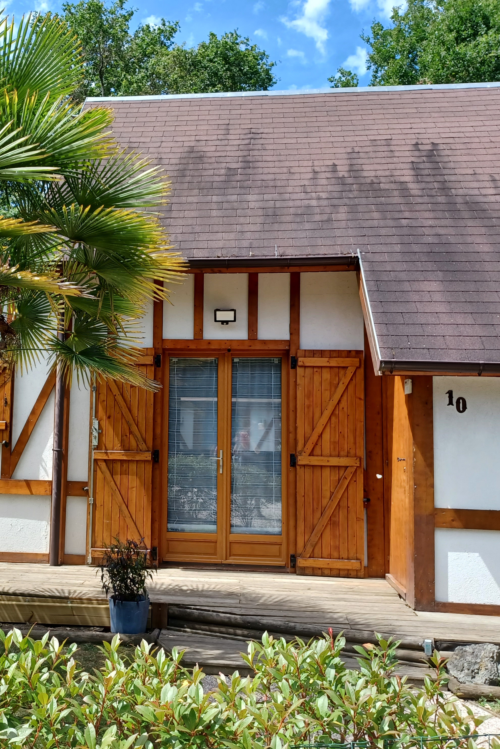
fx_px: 729
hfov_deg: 37.3
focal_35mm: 35
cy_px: 373
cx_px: 153
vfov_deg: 54.4
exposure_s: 1/195
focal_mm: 4.6
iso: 32
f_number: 1.8
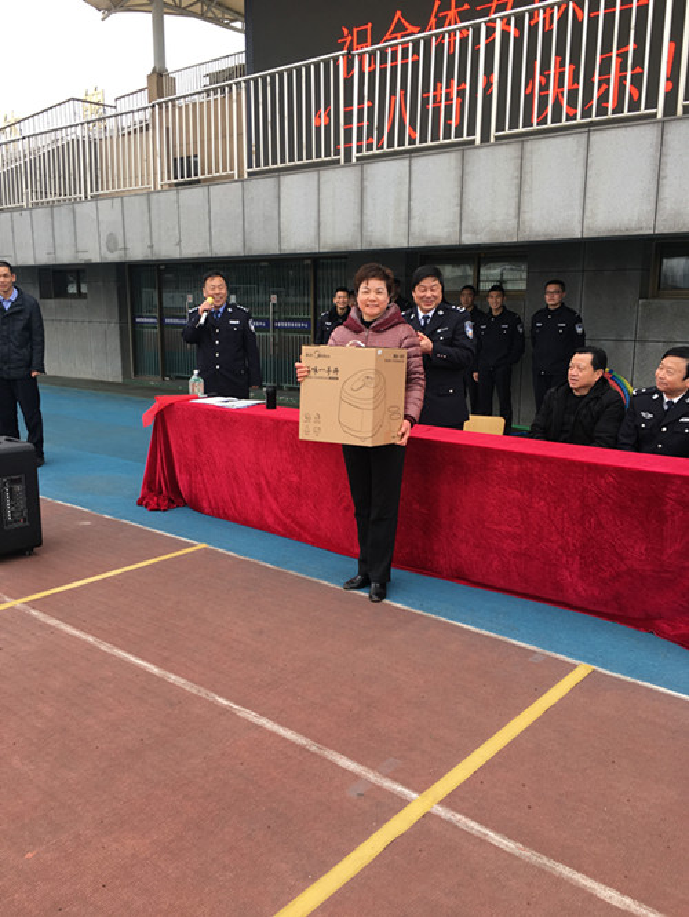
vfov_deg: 61.6
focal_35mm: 29
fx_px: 769
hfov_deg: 48.3
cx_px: 344
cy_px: 458
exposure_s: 1/165
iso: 25
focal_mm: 4.15
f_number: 2.2
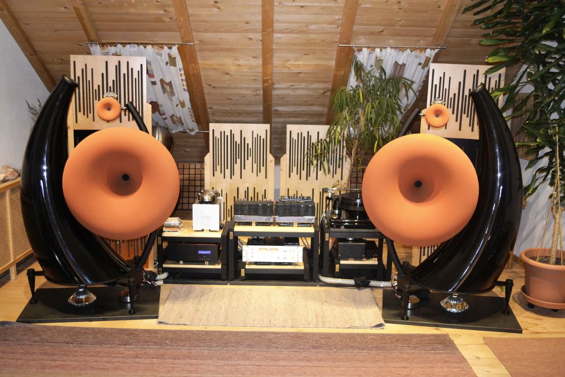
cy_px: 188
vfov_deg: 36.9
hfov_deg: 53.1
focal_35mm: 36
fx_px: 565
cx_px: 282
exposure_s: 1/60
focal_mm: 24
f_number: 4
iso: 2200
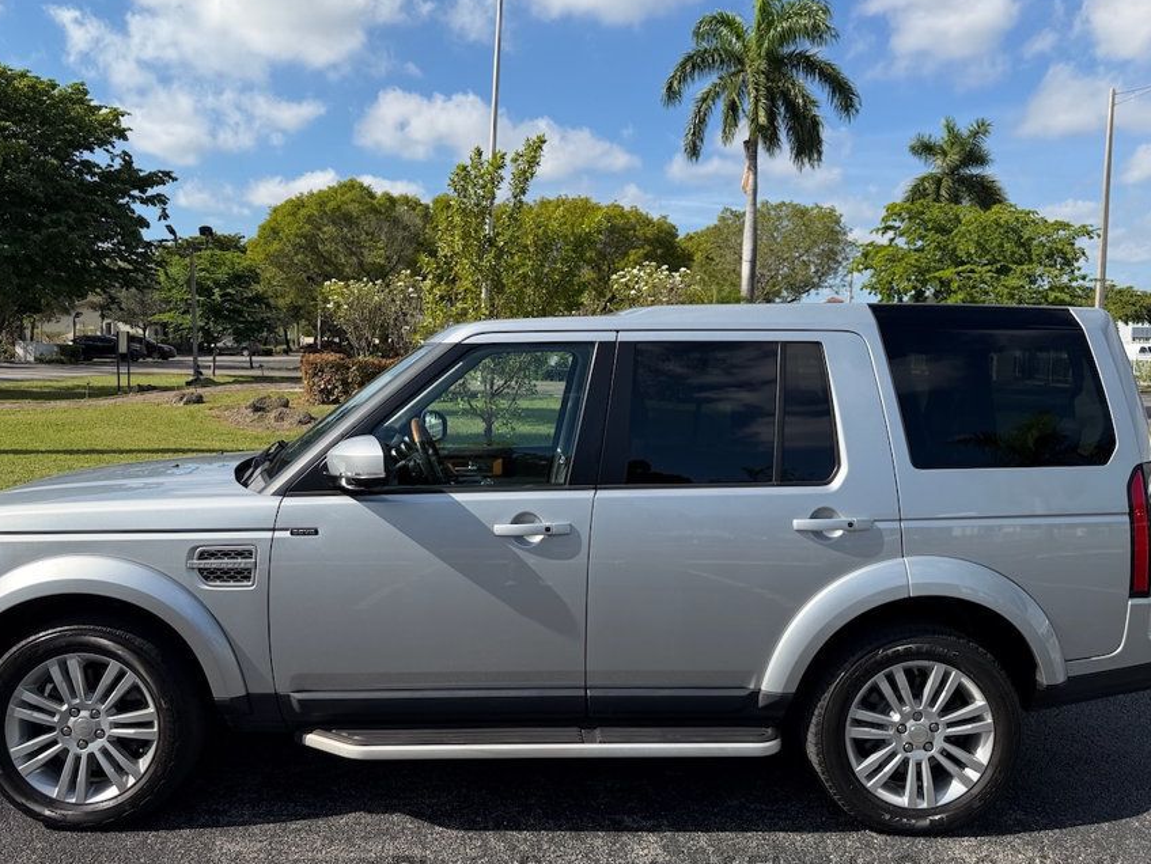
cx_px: 544
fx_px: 965
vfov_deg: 48.2
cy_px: 398
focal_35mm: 29
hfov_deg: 61.6
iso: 80
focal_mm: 6.76
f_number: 1.78
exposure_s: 1/5319
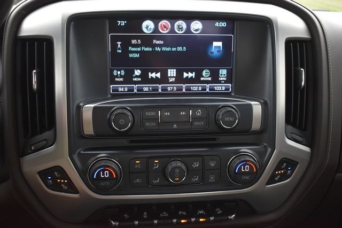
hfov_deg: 47.9
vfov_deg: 33.0
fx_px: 385
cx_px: 171
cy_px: 114
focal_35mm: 40
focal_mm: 27
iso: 1000
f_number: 4
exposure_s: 1/125
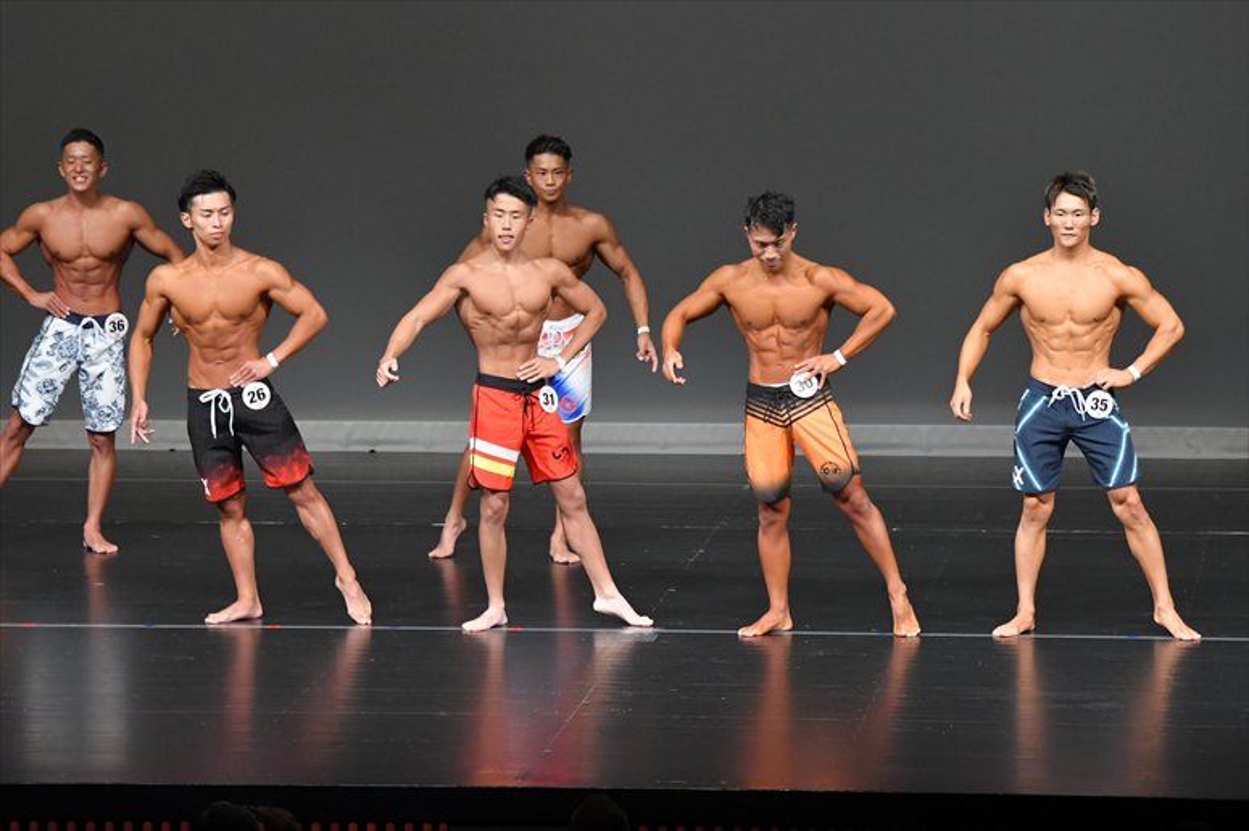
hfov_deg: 9.5
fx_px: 7525
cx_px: 624
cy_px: 416
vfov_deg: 6.3
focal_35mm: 217
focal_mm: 145
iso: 4000
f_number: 5.6
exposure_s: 1/400
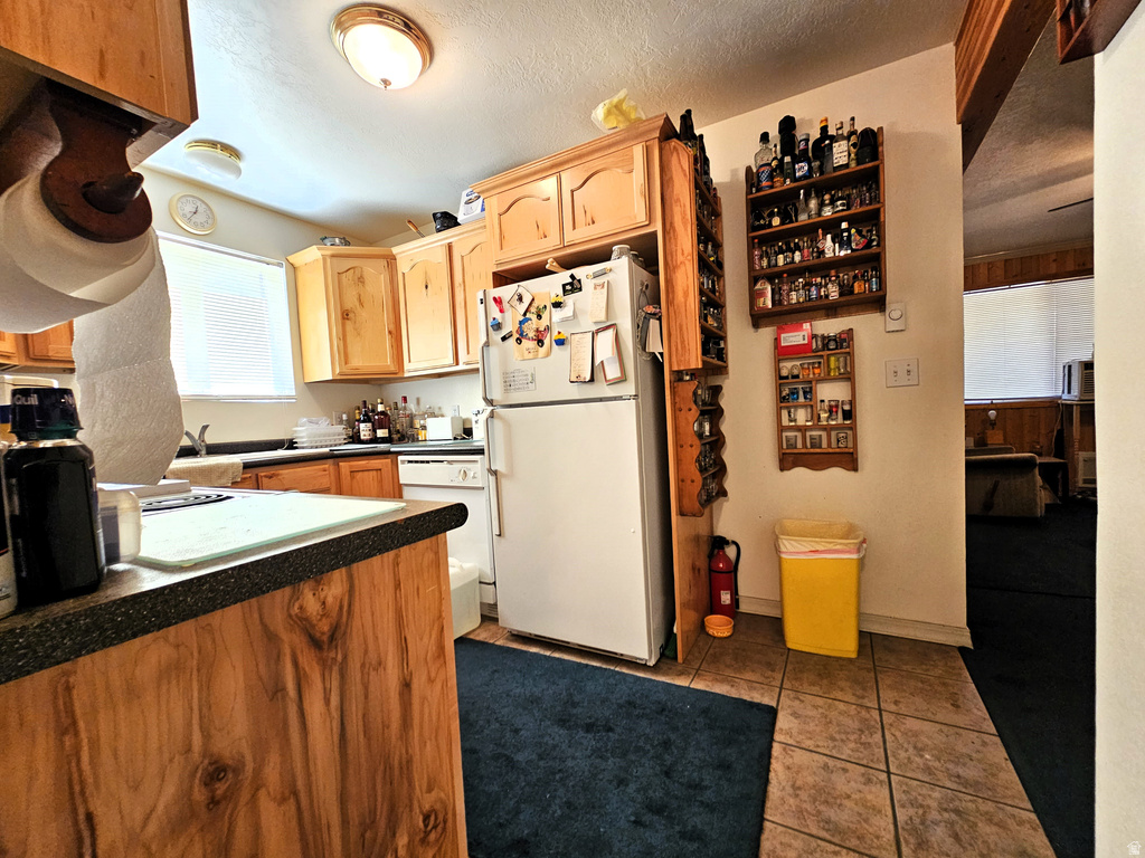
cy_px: 429
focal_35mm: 13
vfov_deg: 89.9
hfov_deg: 106.2
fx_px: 430
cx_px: 572
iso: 200
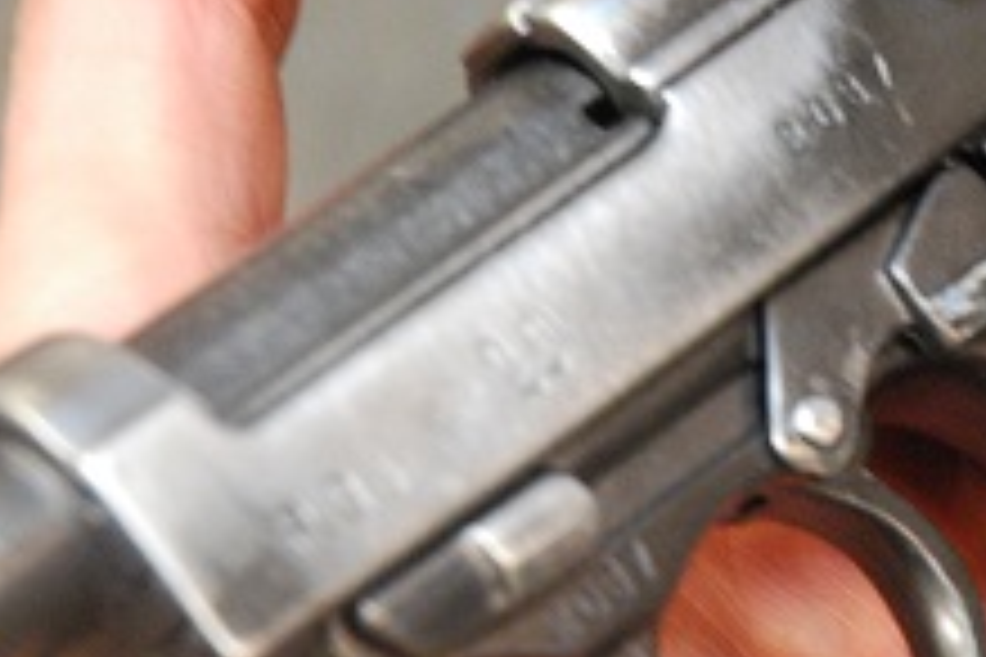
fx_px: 5861
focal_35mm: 214
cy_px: 524
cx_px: 770
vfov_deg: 6.4
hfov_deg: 9.6
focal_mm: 52
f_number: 4.5
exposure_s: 1/25
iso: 1600
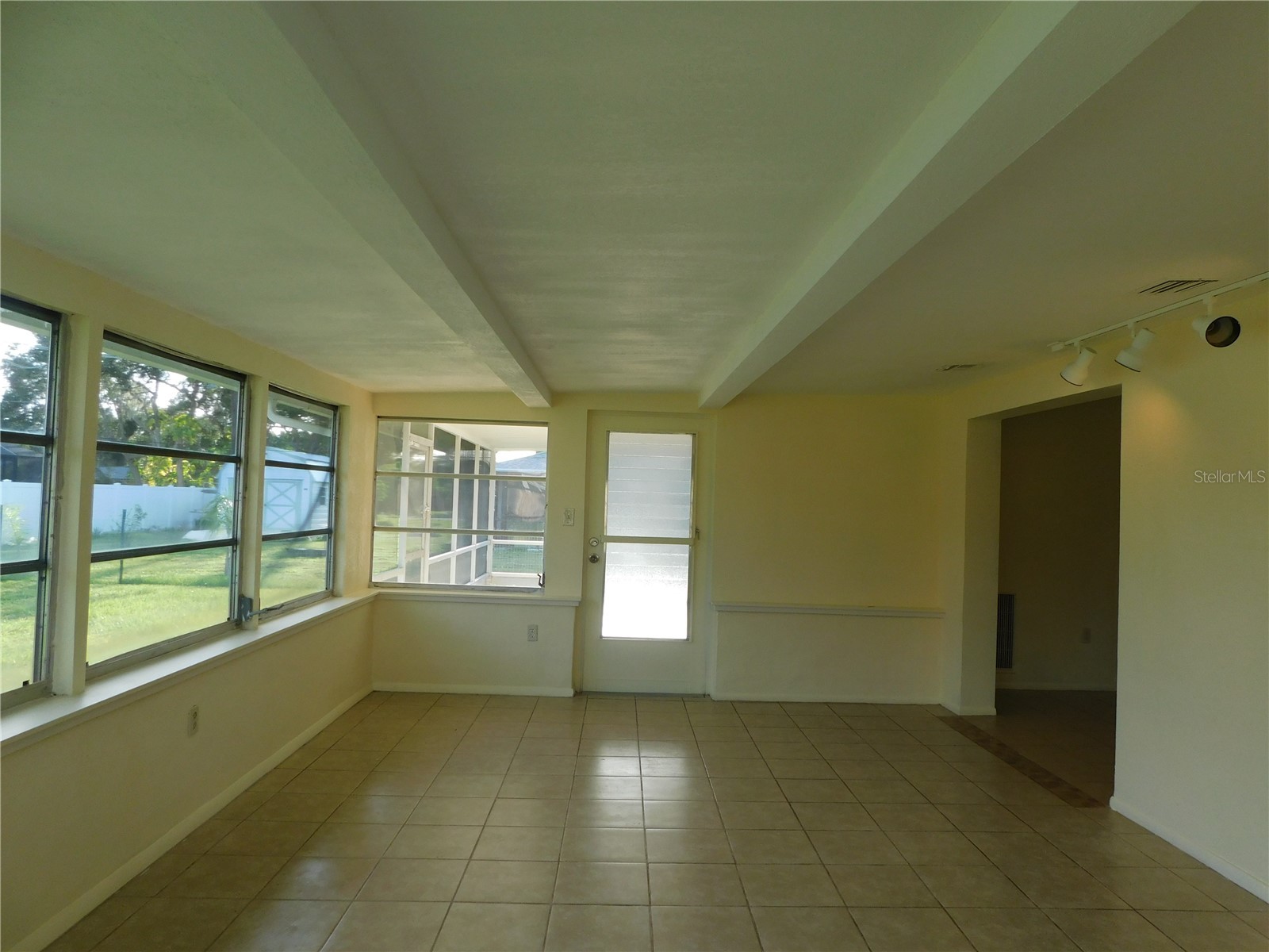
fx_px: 843
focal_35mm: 23
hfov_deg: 73.9
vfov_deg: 58.9
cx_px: 634
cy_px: 476
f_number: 3
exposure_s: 1/160
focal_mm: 4
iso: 125
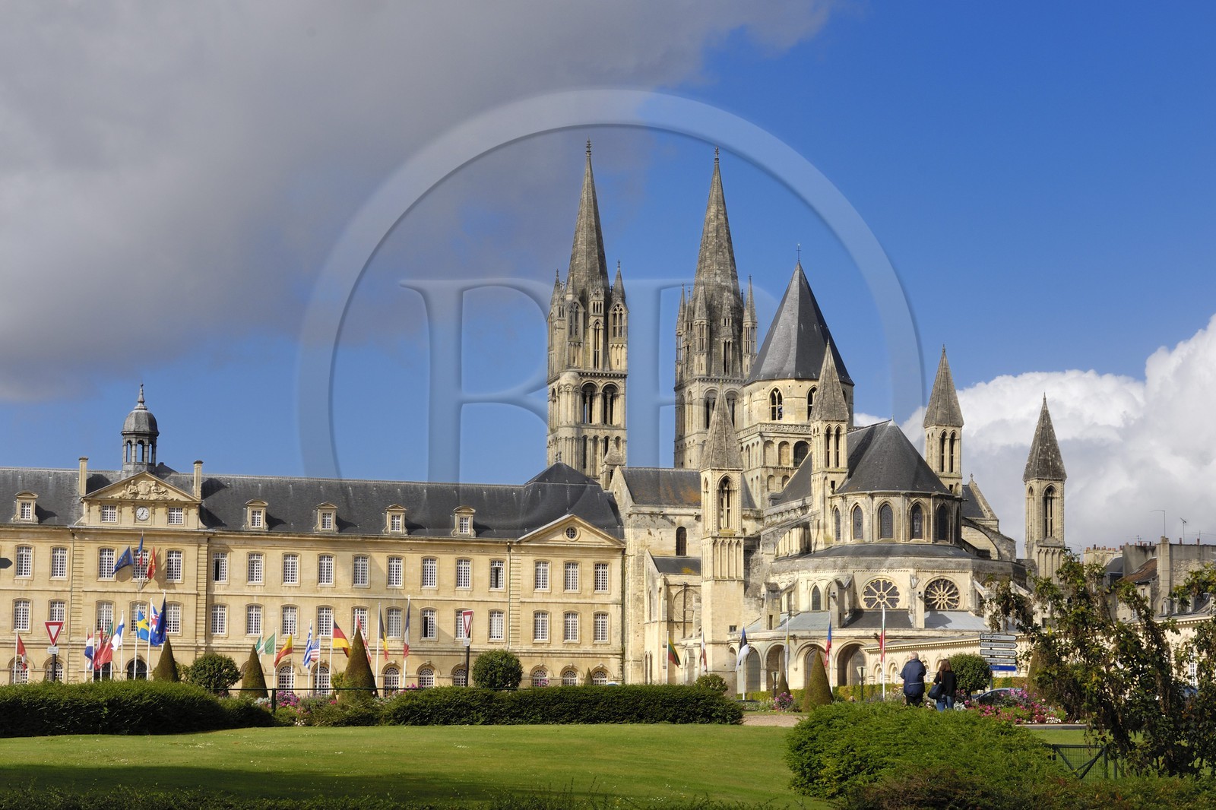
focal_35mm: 72
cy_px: 405
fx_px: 2431
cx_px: 608
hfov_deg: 28.1
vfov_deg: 18.9
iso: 100
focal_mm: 48
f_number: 11
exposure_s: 1/160
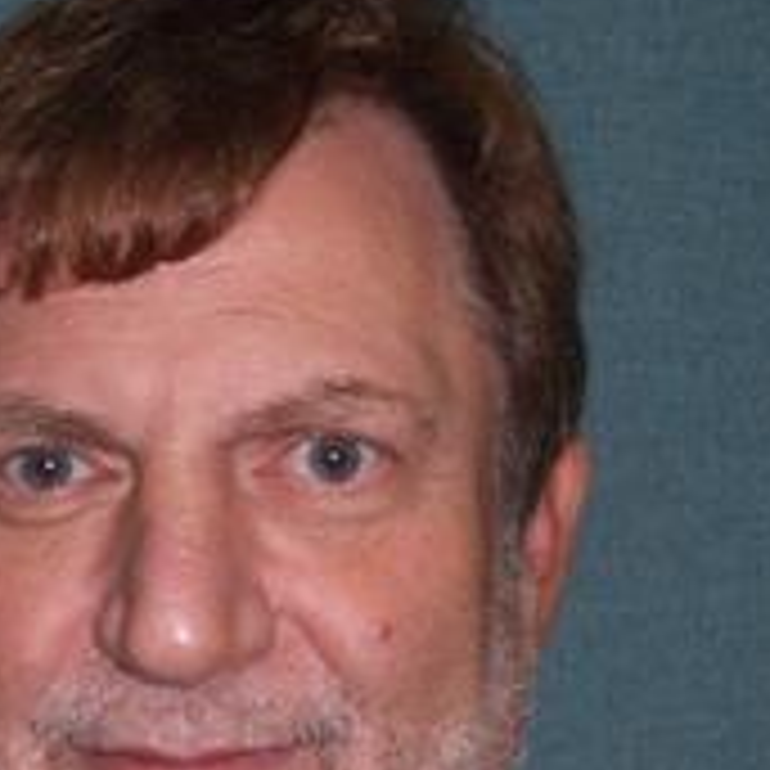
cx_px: 218
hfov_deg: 13.8
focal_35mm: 126
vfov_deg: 13.8
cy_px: 549
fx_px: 3171
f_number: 4
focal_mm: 10.8
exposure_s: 1/90
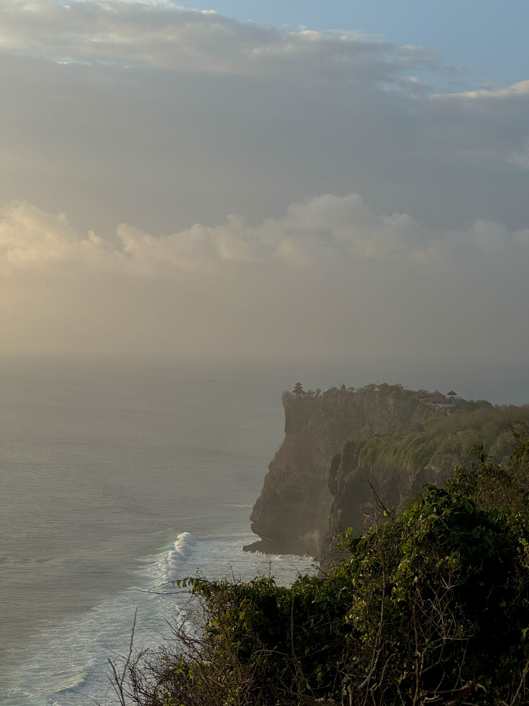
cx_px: 264
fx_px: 1569
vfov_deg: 25.3
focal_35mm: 77
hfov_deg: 19.1
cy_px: 353
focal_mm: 9
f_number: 2.8
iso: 25
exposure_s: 1/664
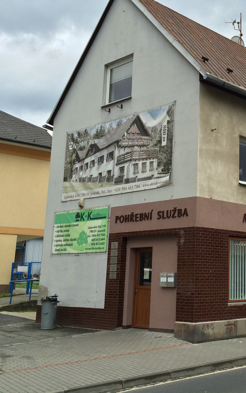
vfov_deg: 46.2
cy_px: 194
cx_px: 232
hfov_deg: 28.4
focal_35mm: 43
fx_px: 461
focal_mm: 4.12
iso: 32
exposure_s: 1/360
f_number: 2.2
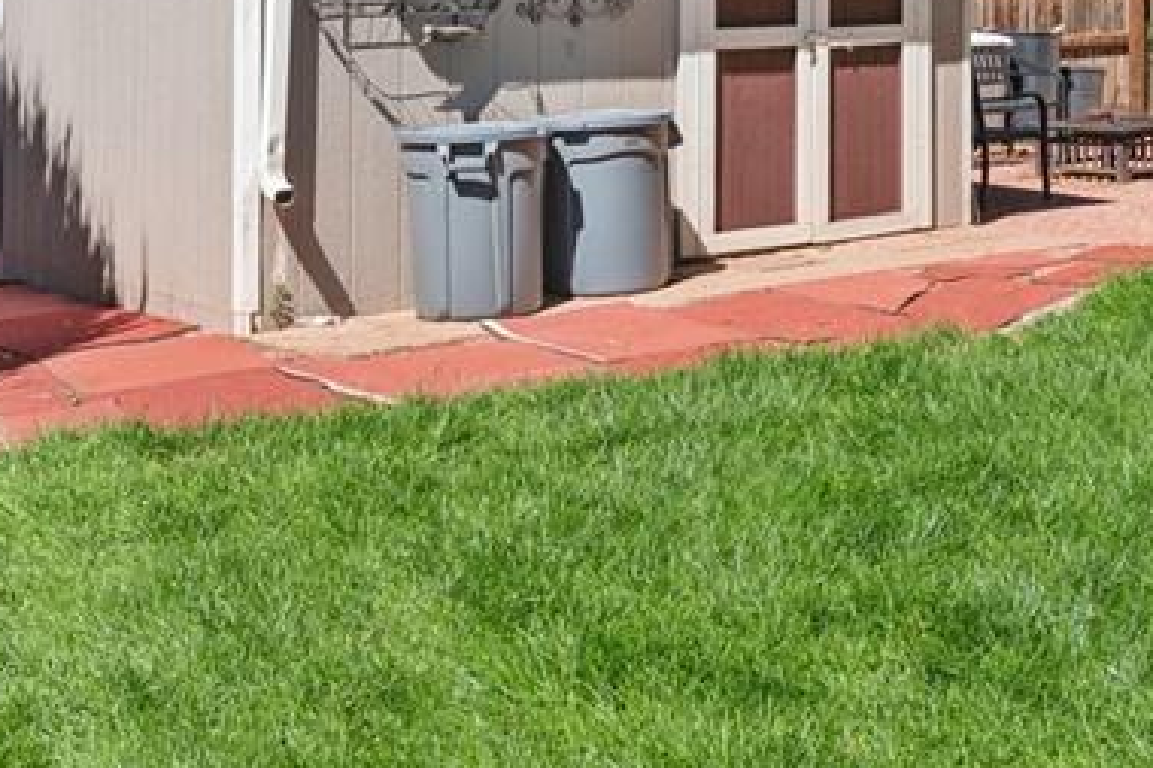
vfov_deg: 21.0
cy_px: -30
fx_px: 1985
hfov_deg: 30.7
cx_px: 1071
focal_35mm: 62
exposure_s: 1/500
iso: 800
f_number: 11
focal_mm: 23
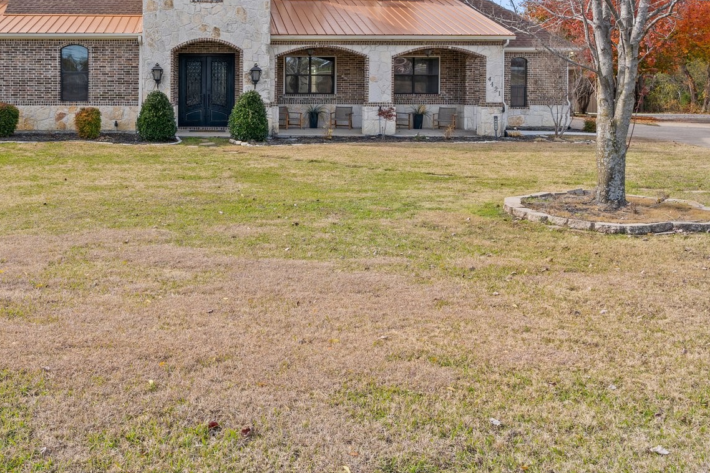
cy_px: 95
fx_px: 710
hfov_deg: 51.6
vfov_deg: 35.6
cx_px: 208
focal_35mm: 36
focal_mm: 20
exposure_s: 1/25
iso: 125
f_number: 9
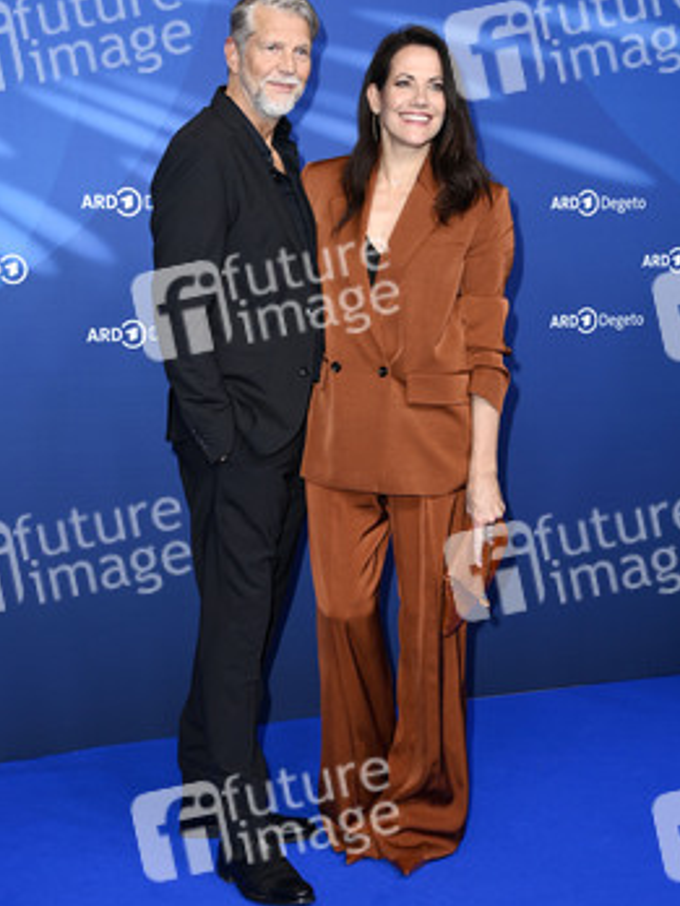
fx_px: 1676
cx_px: 341
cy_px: 430
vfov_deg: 30.3
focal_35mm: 64
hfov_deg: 22.9
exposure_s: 1/250
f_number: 5.6
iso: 1000
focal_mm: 58
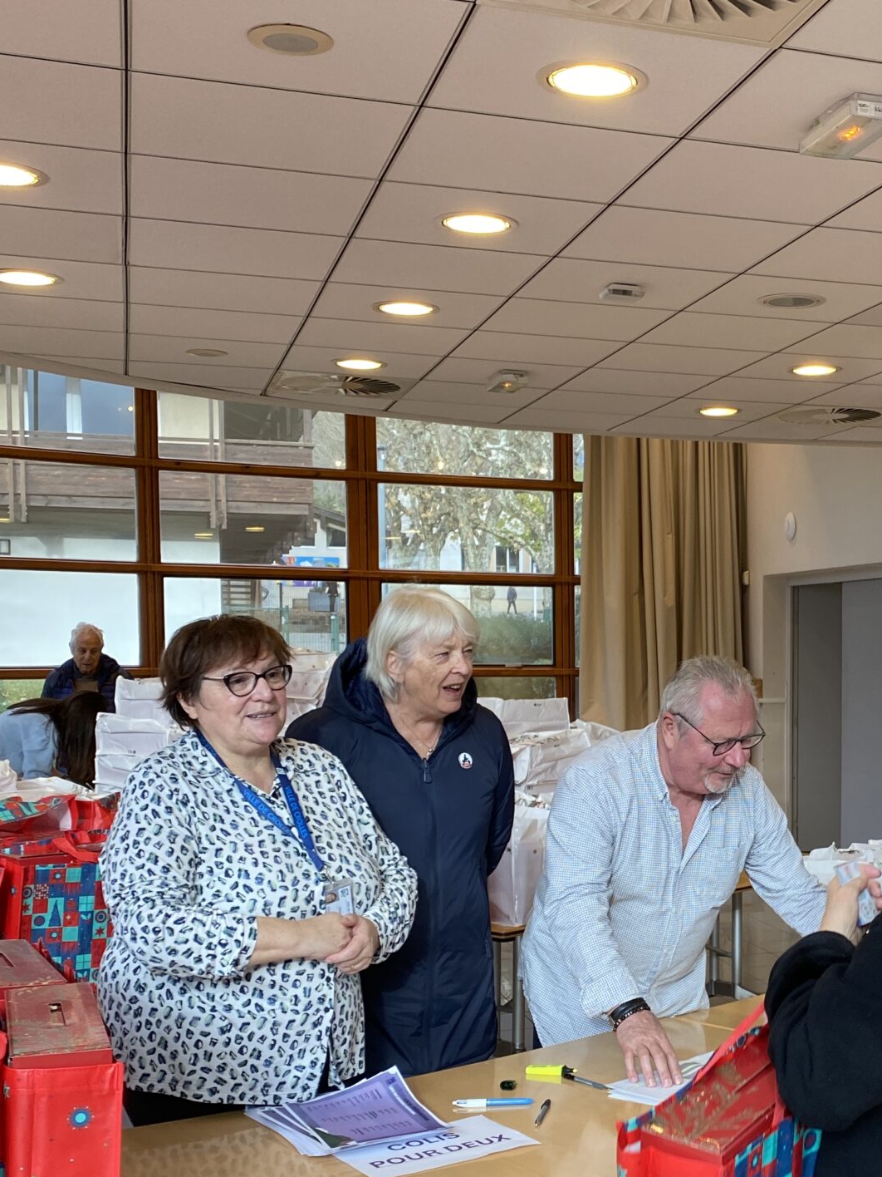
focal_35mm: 47
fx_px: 1597
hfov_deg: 30.0
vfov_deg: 40.0
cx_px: 739
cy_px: 771
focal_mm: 4.25
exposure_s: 1/100
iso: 100
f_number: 1.8
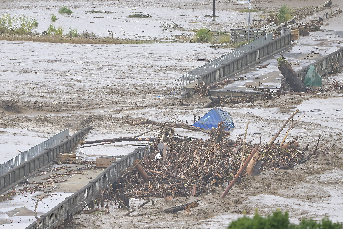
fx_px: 9232
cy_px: 149
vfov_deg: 1.4
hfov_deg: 2.1
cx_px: 148
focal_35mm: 969
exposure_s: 1/2500
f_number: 4
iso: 640
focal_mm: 600
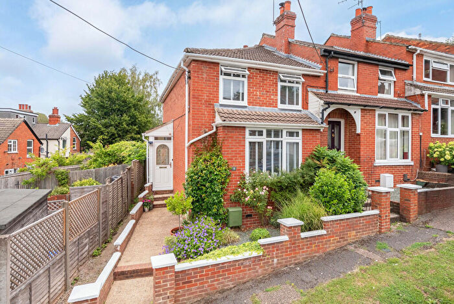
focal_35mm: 16
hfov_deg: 94.9
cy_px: 152
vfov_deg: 72.2
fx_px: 208
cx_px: 227
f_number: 7.1
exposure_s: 1/1000
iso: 1000
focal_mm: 16.5
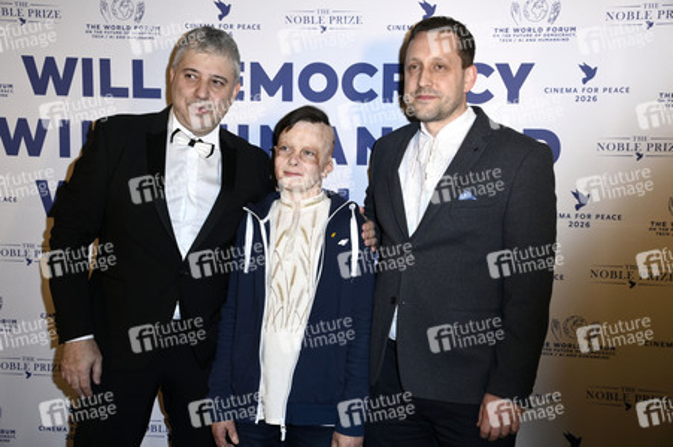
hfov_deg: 41.1
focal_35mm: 48
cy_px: 224
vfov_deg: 28.0
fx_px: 897
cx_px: 336
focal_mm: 48
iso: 500
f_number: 5.6
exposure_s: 1/250
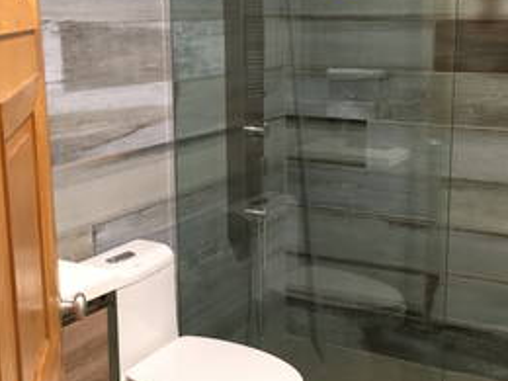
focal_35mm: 54
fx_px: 792
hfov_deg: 35.4
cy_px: 190
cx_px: 303
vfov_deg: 27.0
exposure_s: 1/15
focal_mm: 4.15
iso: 200
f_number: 2.2
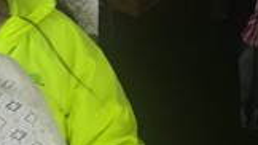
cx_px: 166
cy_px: -113
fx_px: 718
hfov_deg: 20.3
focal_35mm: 105
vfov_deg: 10.8
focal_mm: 3.83
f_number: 2.2
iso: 250
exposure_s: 1/33.3
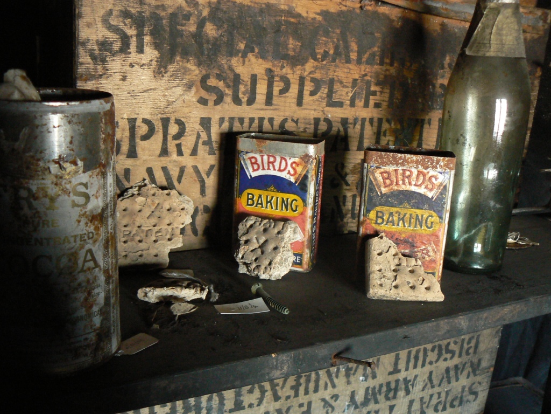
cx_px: 276
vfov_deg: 38.7
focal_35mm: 37
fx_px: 589
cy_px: 207
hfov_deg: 50.1
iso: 200
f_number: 2.8
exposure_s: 1/13
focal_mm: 6.2
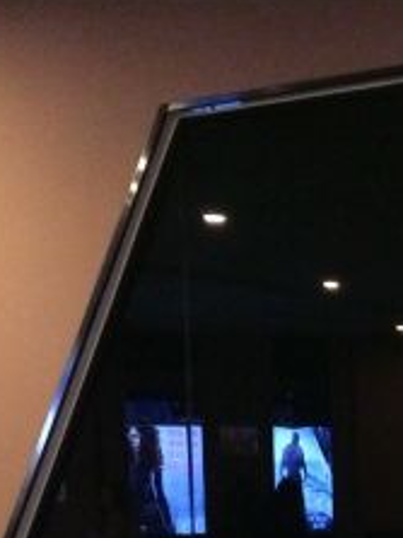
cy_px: 624
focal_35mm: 91
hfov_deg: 14.7
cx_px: 656
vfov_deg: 20.3
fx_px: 1414
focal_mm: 4.15
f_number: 2.2
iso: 500
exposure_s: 1/17
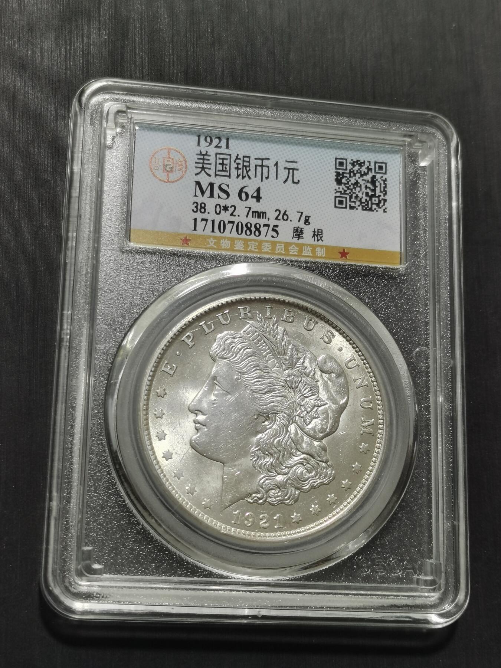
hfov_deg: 24.0
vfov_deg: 31.7
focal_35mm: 61
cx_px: 250
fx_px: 1177
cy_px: 334
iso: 50
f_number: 1.8
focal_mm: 5.58
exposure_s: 1/90
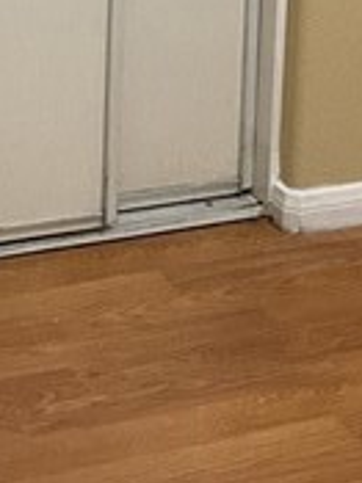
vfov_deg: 10.6
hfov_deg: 8.5
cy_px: -519
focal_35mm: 170
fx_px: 2373
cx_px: -185
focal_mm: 3
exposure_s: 1/60
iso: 100
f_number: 1.8
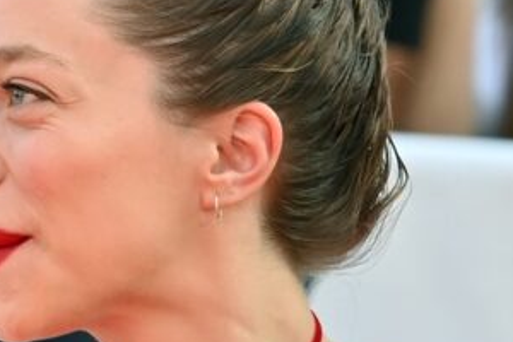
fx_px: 8763
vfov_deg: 2.2
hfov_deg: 3.4
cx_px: 402
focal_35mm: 615
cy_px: -10
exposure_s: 1/160
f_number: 10
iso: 640
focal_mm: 180
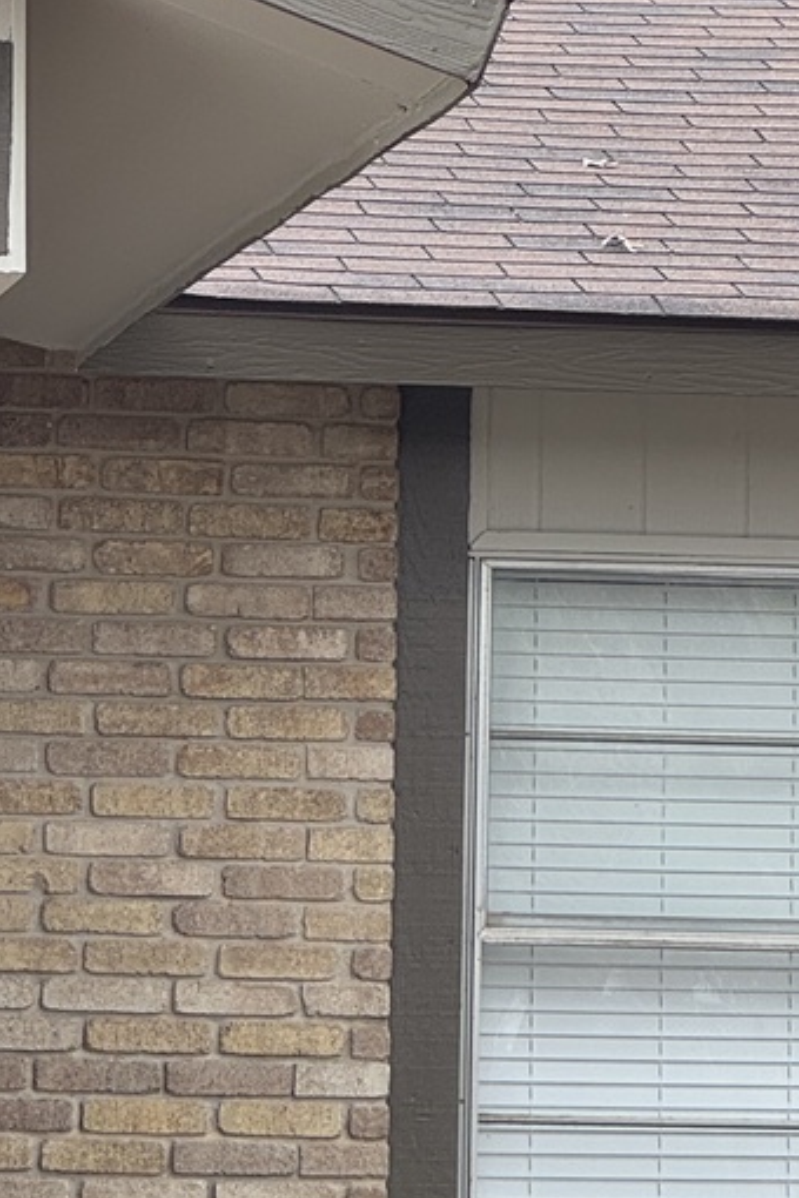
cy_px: 1186
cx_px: 24
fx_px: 7523
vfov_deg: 9.1
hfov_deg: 6.1
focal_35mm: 226
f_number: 2.8
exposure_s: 1/99
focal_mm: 9
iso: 25
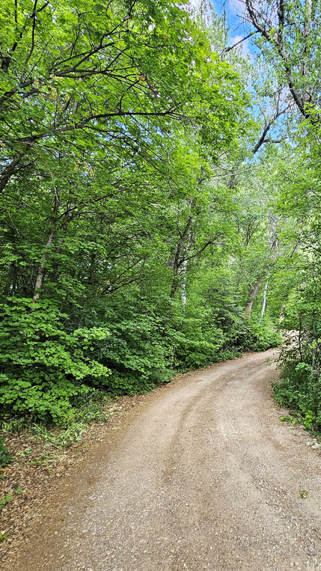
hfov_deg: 54.6
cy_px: 287
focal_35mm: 19
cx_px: 253
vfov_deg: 89.6
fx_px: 288
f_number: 2.2
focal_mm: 2.2
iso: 64
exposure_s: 1/120
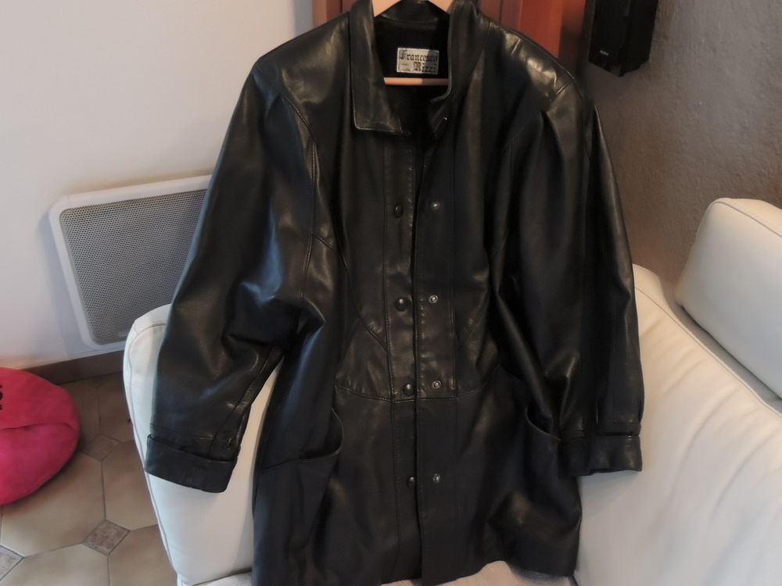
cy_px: 293
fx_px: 745
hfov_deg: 55.4
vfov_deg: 42.9
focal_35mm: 33
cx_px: 391
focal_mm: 5.8
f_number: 3.2
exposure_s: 1/15
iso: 2500
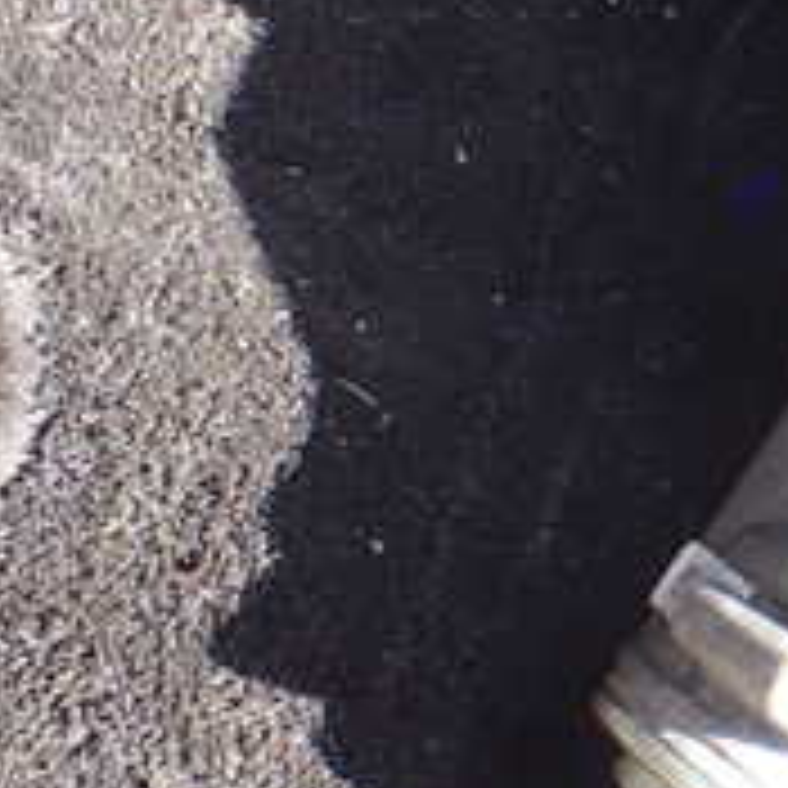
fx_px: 2344
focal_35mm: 91
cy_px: 491
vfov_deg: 19.1
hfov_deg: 16.9
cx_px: 1265
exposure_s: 1/160
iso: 100
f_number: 2.3
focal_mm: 5.4
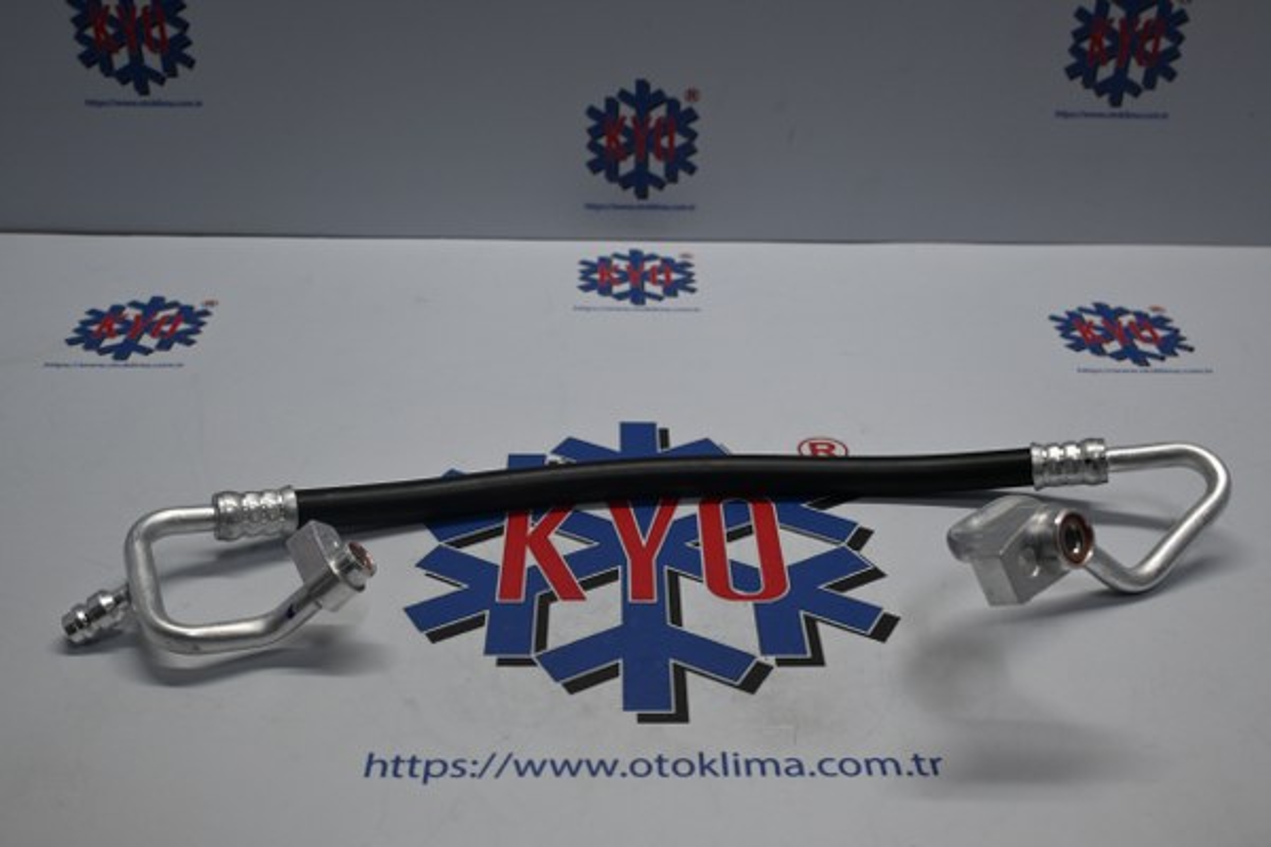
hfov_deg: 51.3
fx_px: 1324
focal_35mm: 38
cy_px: 424
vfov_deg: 35.5
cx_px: 636
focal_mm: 25
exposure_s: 1/160
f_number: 4.2
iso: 400
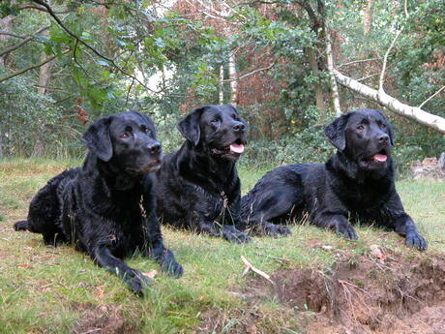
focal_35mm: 106
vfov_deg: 14.0
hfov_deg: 18.5
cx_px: 222
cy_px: 167
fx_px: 1363
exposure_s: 1/49.6
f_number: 3.7
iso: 400
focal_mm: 27.3
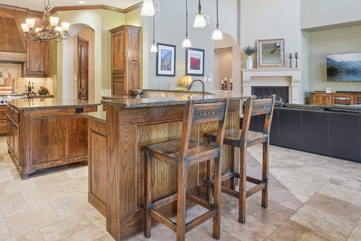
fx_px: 221
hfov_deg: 77.7
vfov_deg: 56.1
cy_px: 82
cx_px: 145
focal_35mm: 22
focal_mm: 10
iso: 400
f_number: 8
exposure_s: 1/6
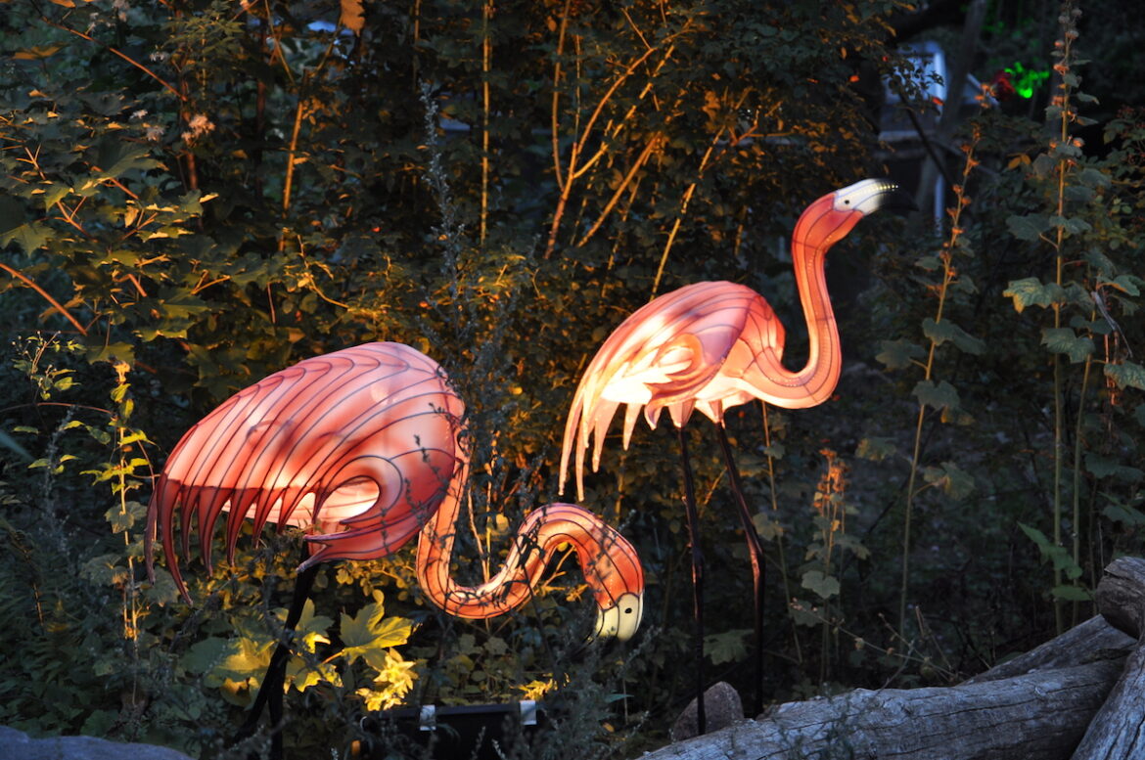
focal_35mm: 87
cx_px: 572
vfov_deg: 15.7
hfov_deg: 23.4
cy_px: 380
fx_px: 2764
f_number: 5
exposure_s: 1/60
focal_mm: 58
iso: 450
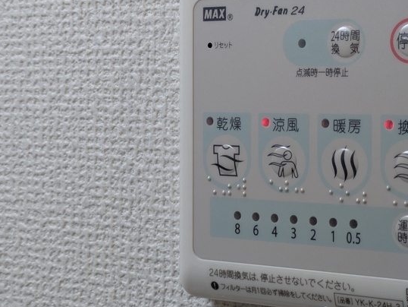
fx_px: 1073
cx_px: 325
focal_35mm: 91
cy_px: 138
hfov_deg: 21.3
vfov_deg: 16.2
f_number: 1.89
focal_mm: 5.43
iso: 157
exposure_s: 1/120
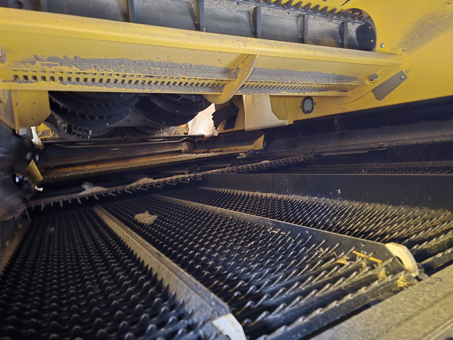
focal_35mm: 23
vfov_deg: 58.9
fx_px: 301
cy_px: 170
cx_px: 226
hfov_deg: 73.9
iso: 2500
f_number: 1.7
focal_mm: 6.3
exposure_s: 1/24
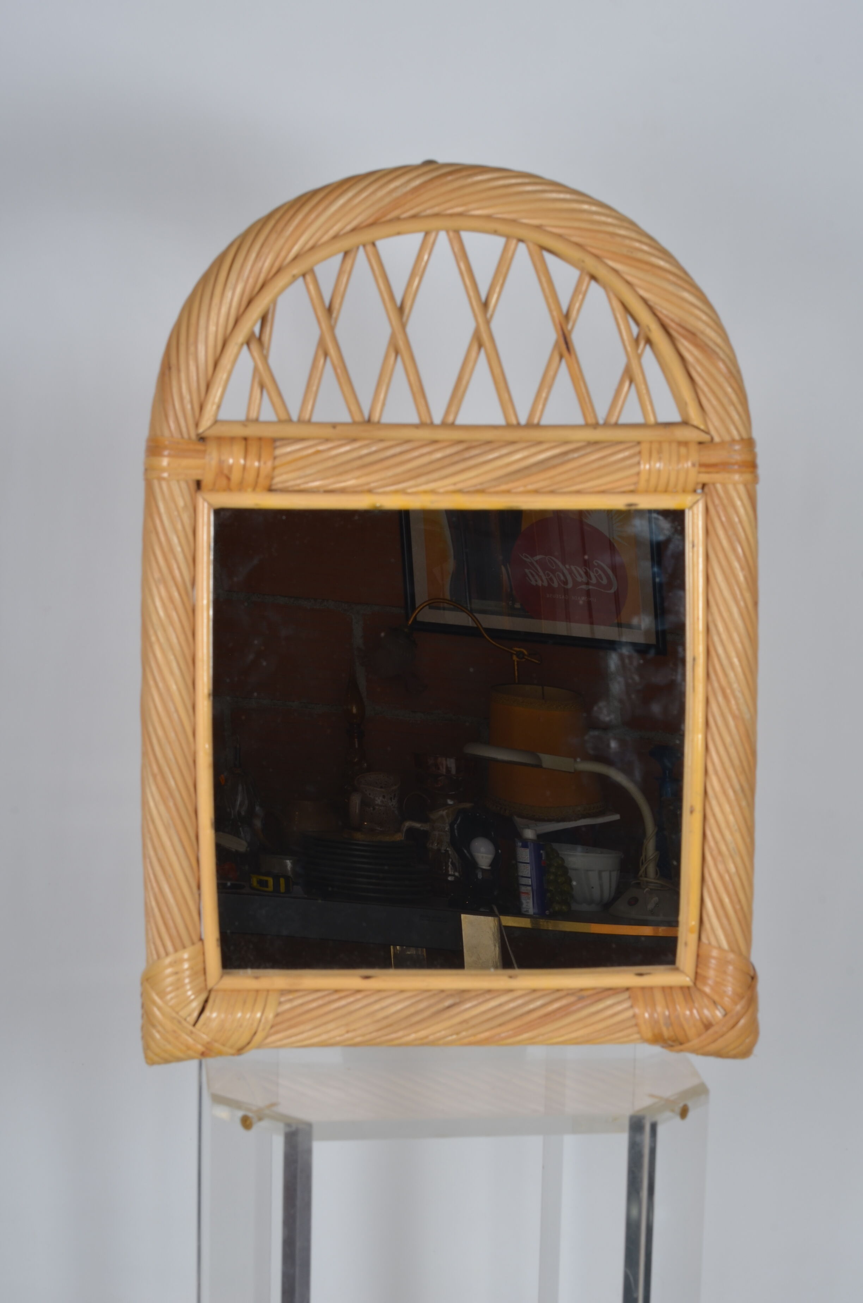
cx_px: 432
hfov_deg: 18.1
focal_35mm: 75
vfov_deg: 27.0
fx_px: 2709
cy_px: 652
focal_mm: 50
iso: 100
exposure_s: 1/125
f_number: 14
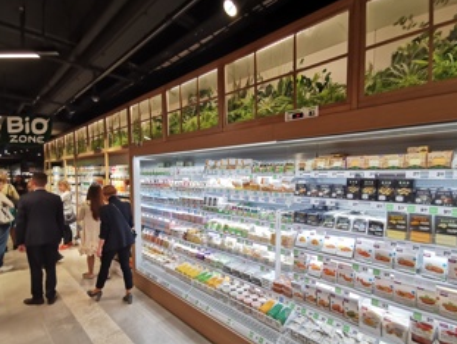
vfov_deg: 71.6
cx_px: 216
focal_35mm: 18
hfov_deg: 87.6
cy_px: 186
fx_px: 238
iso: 125
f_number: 2.2
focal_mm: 2.35
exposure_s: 1/50
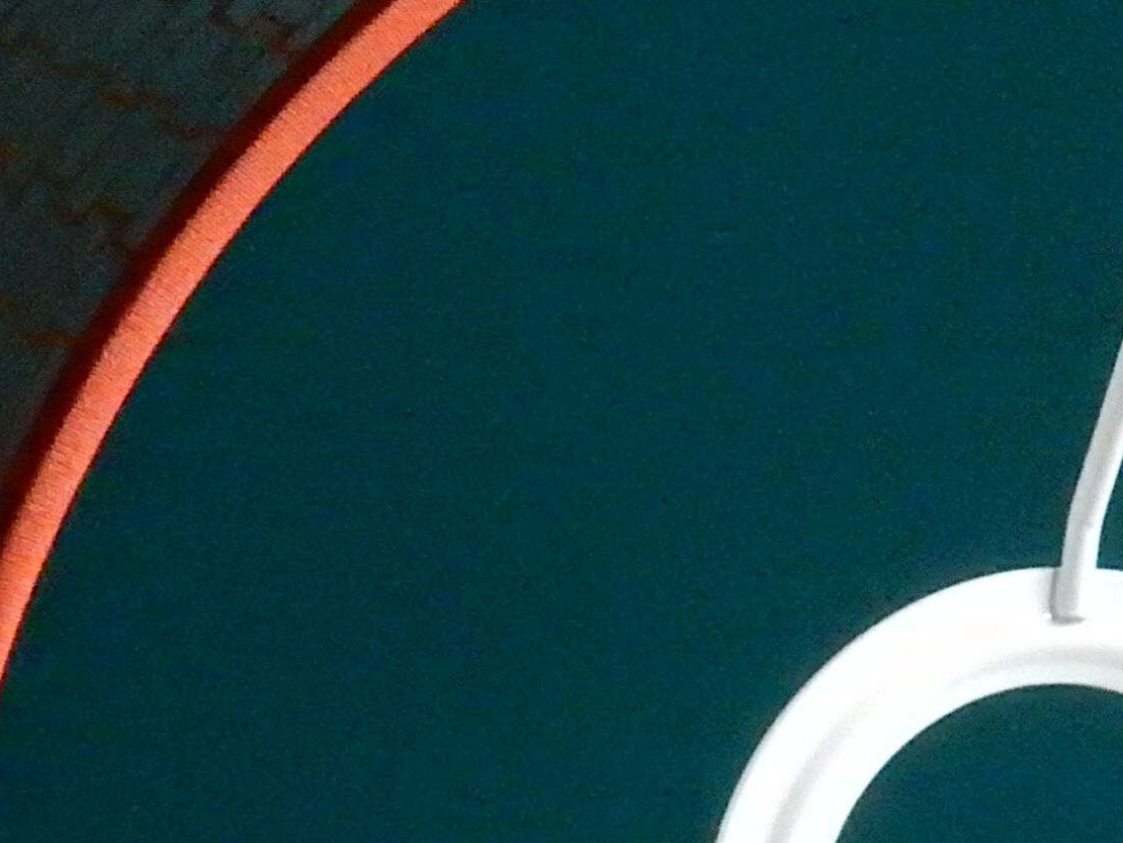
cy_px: 882
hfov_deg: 7.9
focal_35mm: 249
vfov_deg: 6.0
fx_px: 8080
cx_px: 869
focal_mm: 10.7
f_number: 4.5
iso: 1600
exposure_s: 1/40
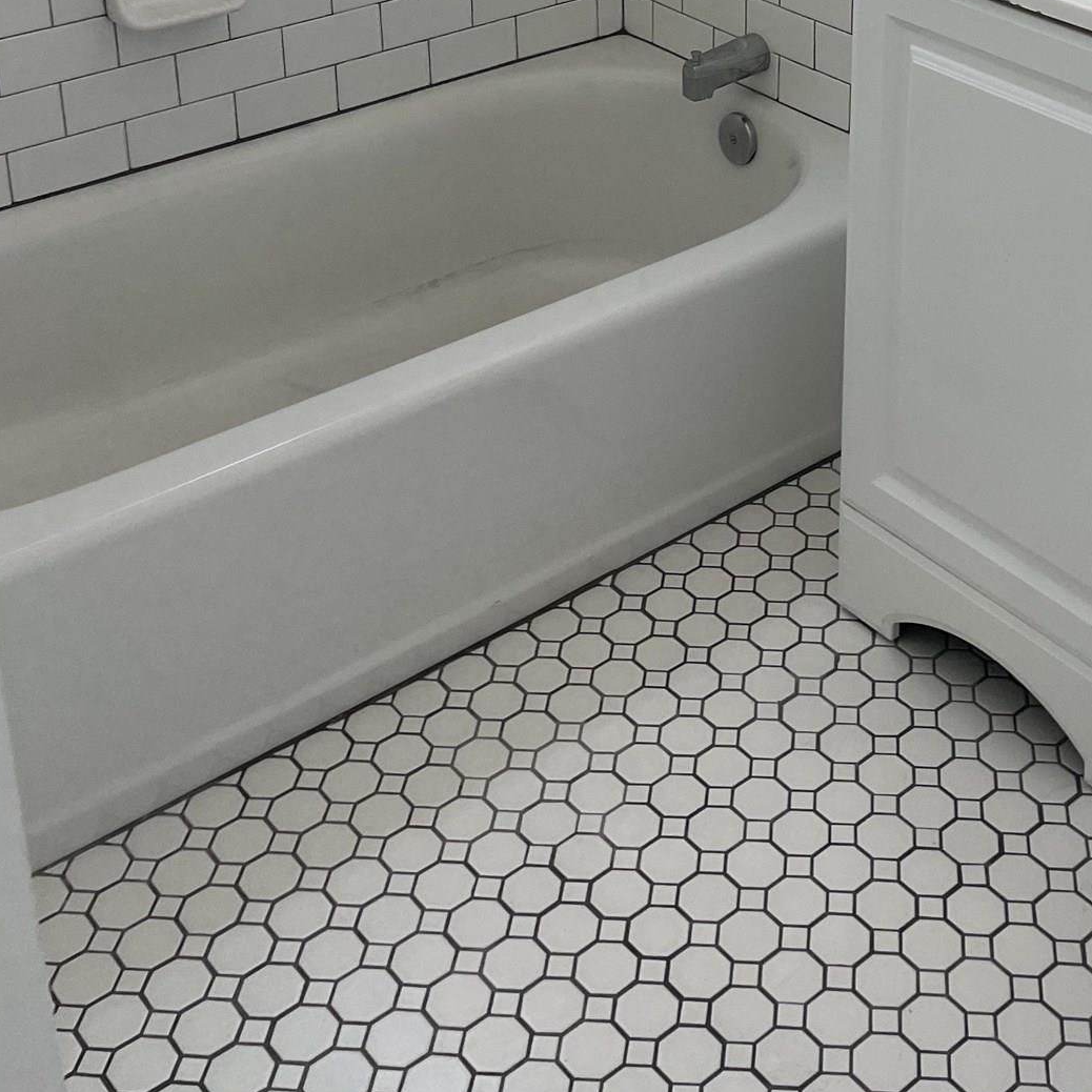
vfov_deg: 30.3
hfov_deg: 32.9
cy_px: -75
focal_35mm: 51
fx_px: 1820
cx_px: 796
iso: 80
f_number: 1.6
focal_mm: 4.2
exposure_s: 1/121
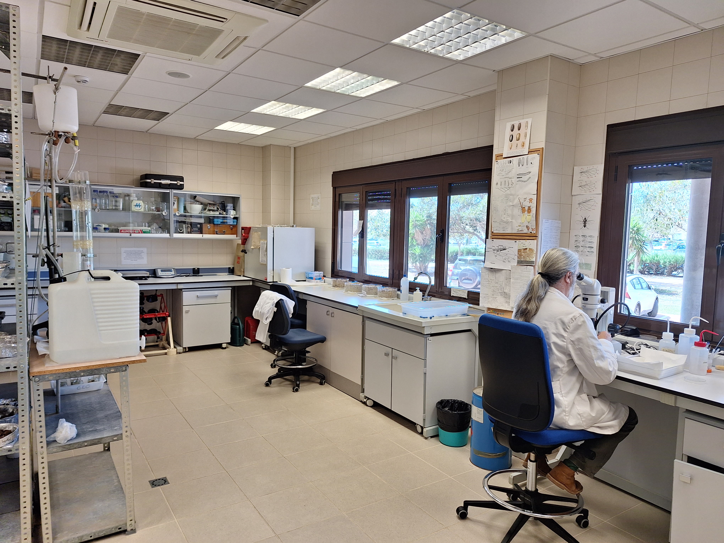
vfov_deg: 58.9
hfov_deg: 73.9
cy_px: 272
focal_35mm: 23
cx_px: 362
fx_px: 481
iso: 40
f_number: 1.8
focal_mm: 5.54
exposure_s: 1/120
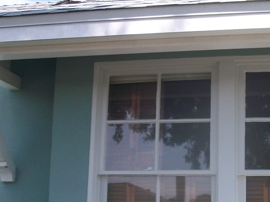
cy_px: 153
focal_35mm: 60
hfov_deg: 31.1
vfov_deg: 24.1
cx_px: 229
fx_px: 468
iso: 80
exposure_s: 1/640
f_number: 2.9
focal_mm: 5.7
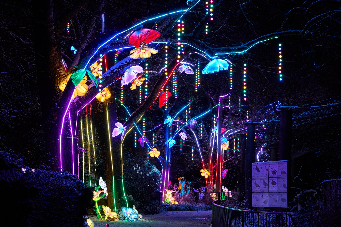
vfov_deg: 17.9
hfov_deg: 26.7
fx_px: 720
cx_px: 171
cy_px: 123
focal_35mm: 76
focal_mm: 70
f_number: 8
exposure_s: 1/5
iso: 100
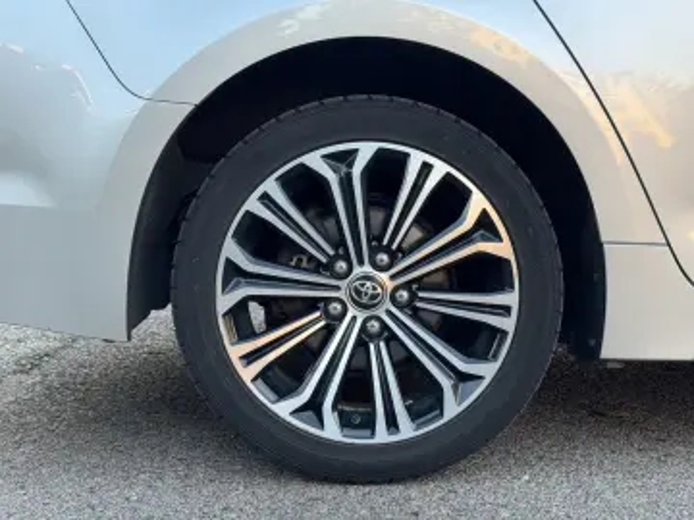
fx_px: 962
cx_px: 347
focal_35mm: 48
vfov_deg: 30.3
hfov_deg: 39.7
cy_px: 260
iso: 80
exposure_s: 1/121
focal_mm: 6.76
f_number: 1.78
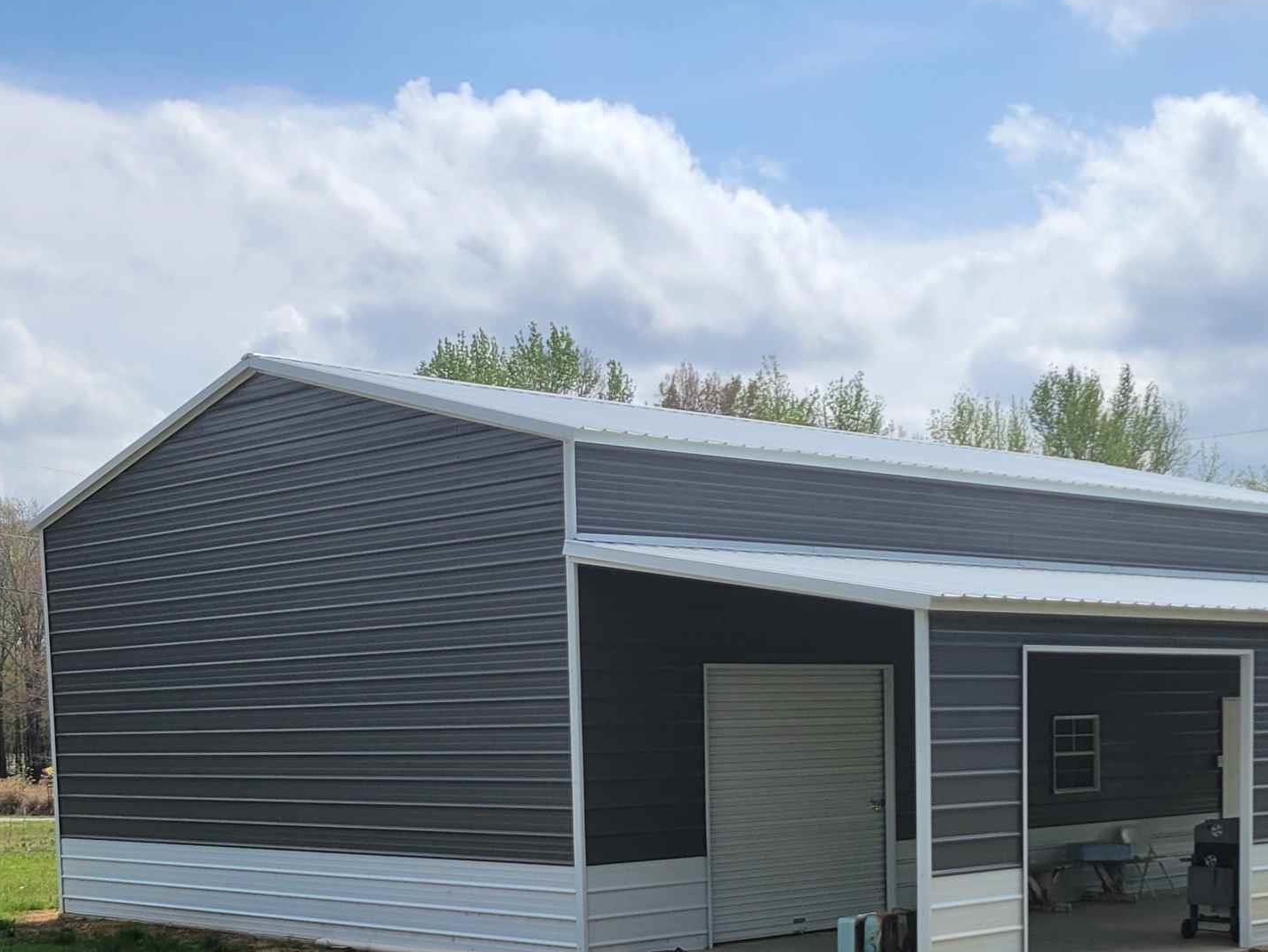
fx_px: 2052
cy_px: 916
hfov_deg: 34.3
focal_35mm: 56
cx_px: 731
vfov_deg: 25.0
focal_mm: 5.4
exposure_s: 1/3829
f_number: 1.8
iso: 40
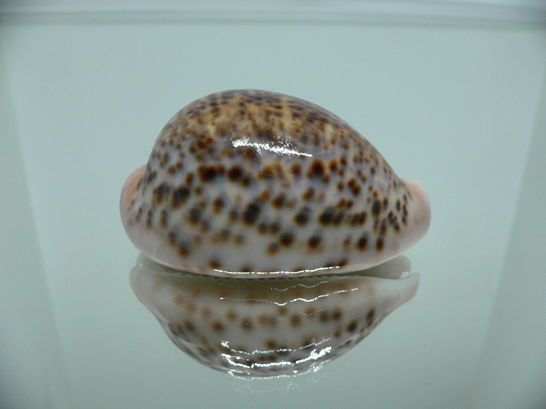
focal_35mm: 35
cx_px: 273
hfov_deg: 52.6
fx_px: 552
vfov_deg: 40.7
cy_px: 204
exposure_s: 1/60
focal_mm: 4.6
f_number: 2.8
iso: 150
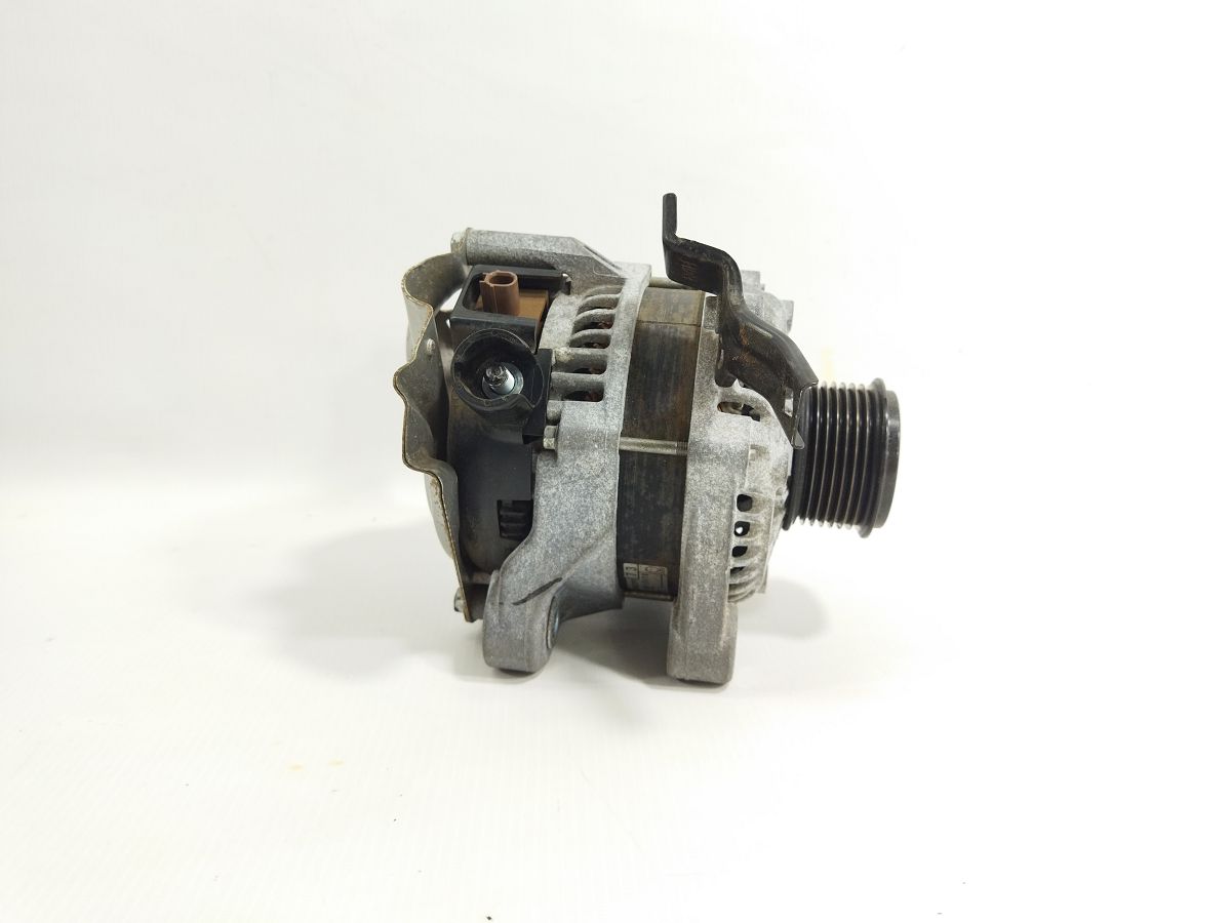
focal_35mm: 27
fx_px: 960
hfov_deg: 65.3
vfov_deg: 51.4
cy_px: 462
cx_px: 616
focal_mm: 4.71
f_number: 1.79
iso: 128
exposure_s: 1/100
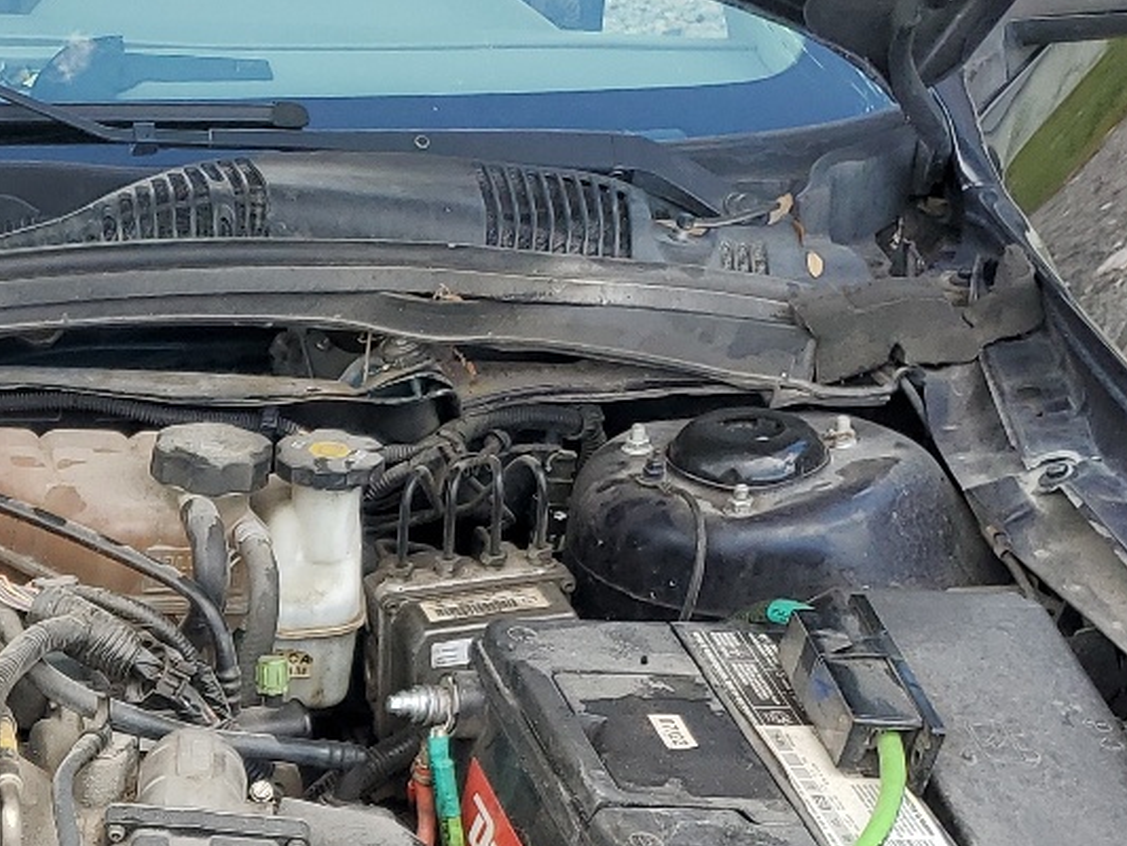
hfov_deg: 23.1
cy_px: 888
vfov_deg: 18.3
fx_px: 2540
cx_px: -195
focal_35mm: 78
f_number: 1.5
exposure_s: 1/667
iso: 50
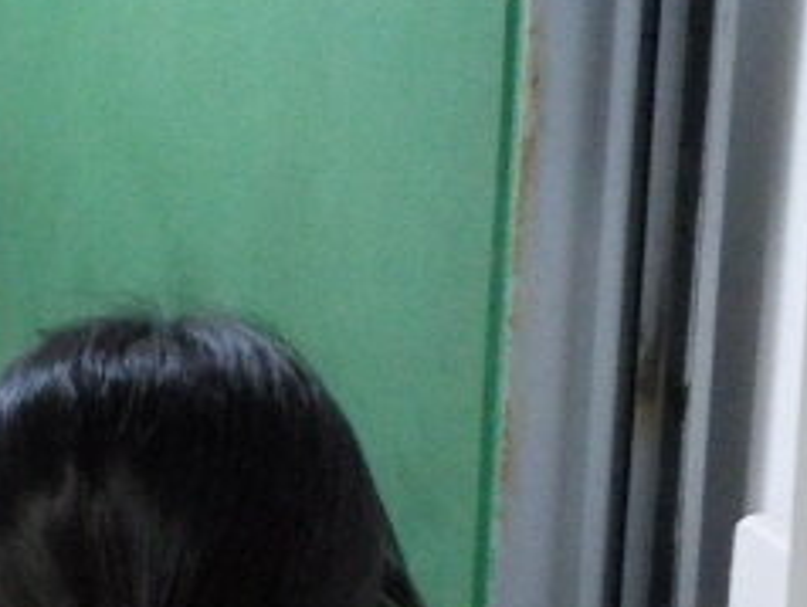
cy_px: 356
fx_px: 2940
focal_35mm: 126
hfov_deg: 14.7
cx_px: -342
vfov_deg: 11.8
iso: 400
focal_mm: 4.1
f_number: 3.3
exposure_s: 1/20
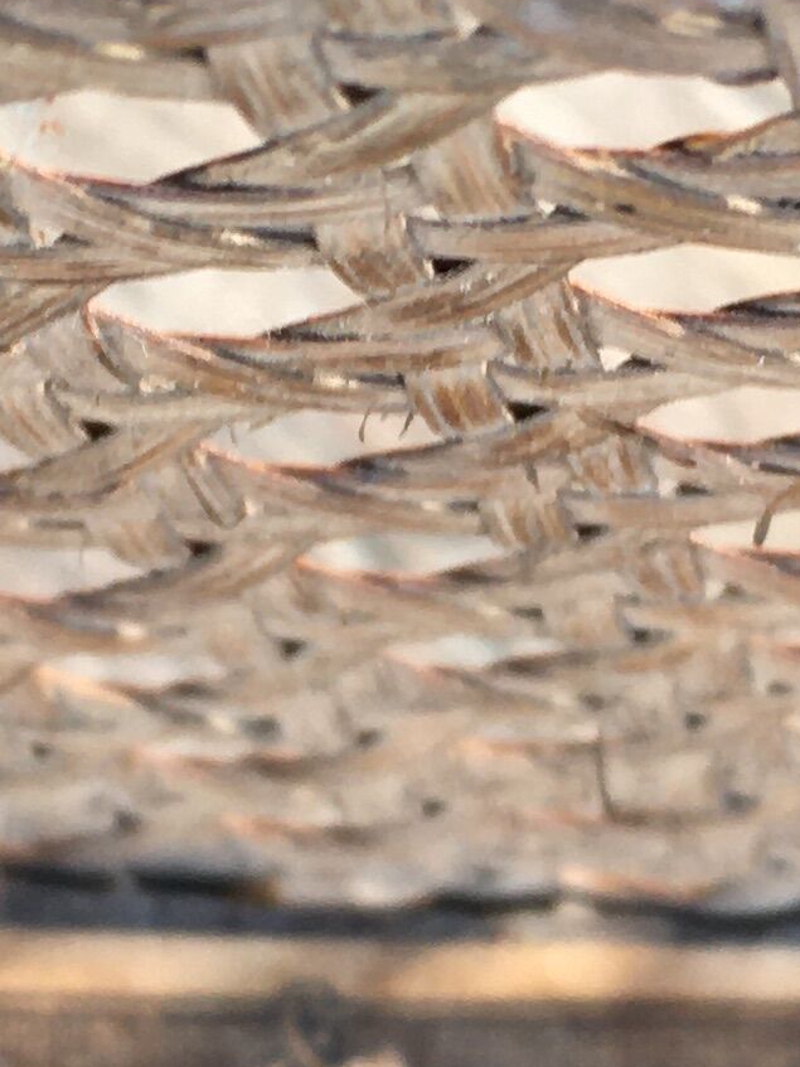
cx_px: 494
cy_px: 690
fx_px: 4253
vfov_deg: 14.3
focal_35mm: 138
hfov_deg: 10.7
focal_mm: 4.15
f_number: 2.2
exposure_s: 1/50
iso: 32
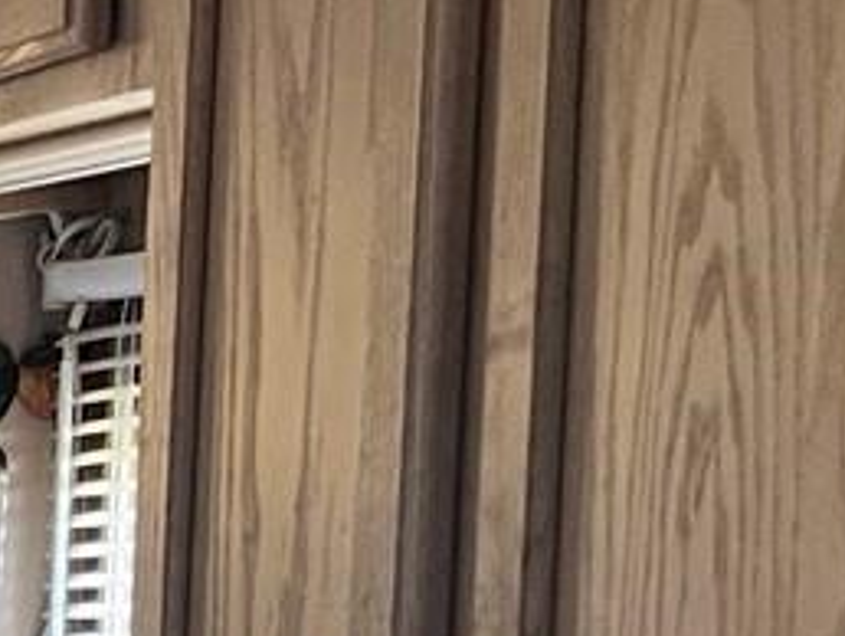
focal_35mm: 161
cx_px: -1421
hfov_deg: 10.1
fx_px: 3934
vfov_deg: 9.0
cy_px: 967
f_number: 1.6
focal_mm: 5.1
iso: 160
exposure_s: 1/60
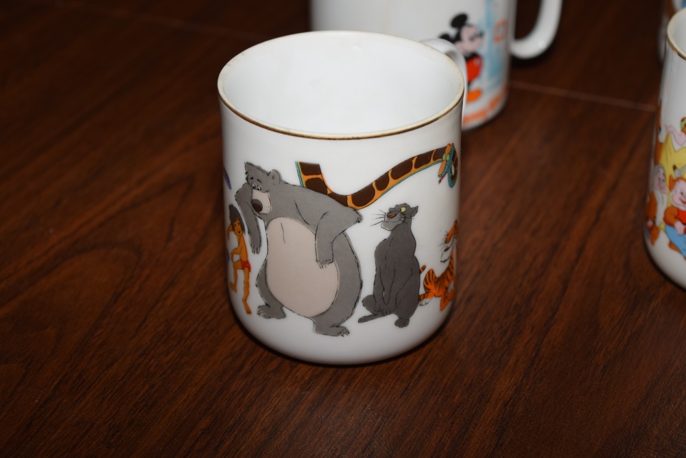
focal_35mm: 82
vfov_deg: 16.6
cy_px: 229
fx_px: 1572
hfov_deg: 24.6
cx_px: 343
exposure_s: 1/60
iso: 200
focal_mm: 55
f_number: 5.6
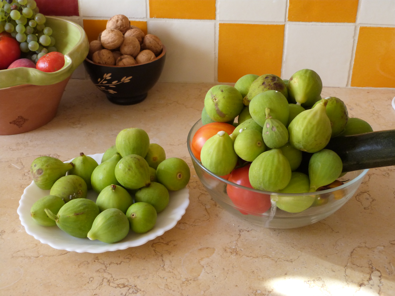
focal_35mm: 49
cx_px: 198
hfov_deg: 38.9
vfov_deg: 29.7
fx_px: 559
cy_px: 148
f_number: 3.2
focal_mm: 8.7
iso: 250
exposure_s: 1/60
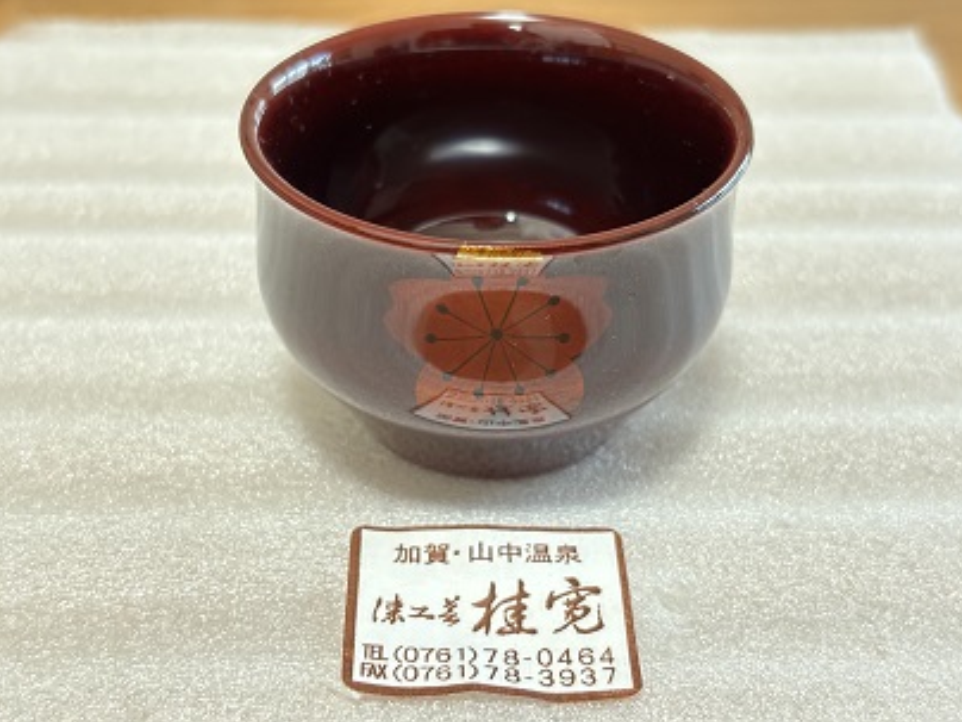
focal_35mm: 54
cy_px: 361
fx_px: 1501
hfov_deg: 35.5
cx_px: 493
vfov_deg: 27.0
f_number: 1.6
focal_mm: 5.96
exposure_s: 1/25
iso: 320
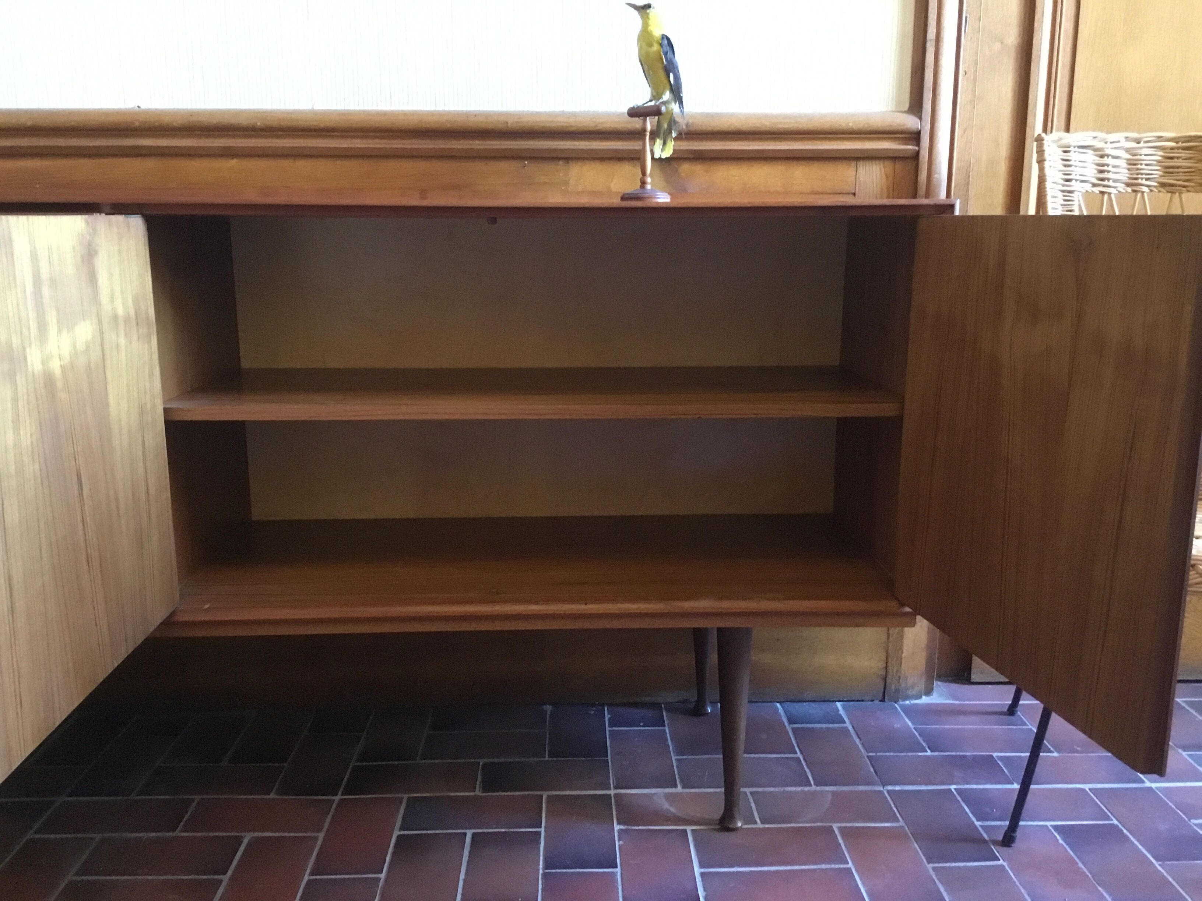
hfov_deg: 58.4
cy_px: 450
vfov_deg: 45.4
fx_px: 1076
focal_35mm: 31
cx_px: 601
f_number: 2.4
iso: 320
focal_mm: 3.3
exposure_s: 1/17
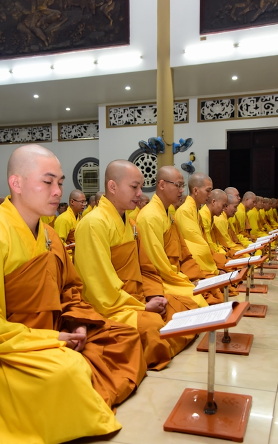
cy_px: 223
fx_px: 473
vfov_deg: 50.4
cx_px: 146
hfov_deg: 32.8
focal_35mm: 39
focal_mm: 38
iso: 2000
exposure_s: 1/60
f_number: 5.6
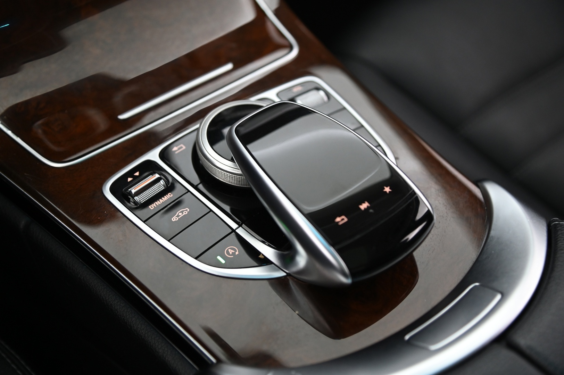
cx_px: 282
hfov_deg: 38.2
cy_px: 188
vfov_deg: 25.9
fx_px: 814
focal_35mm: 52
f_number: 4
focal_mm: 52
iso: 2000
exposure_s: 1/20
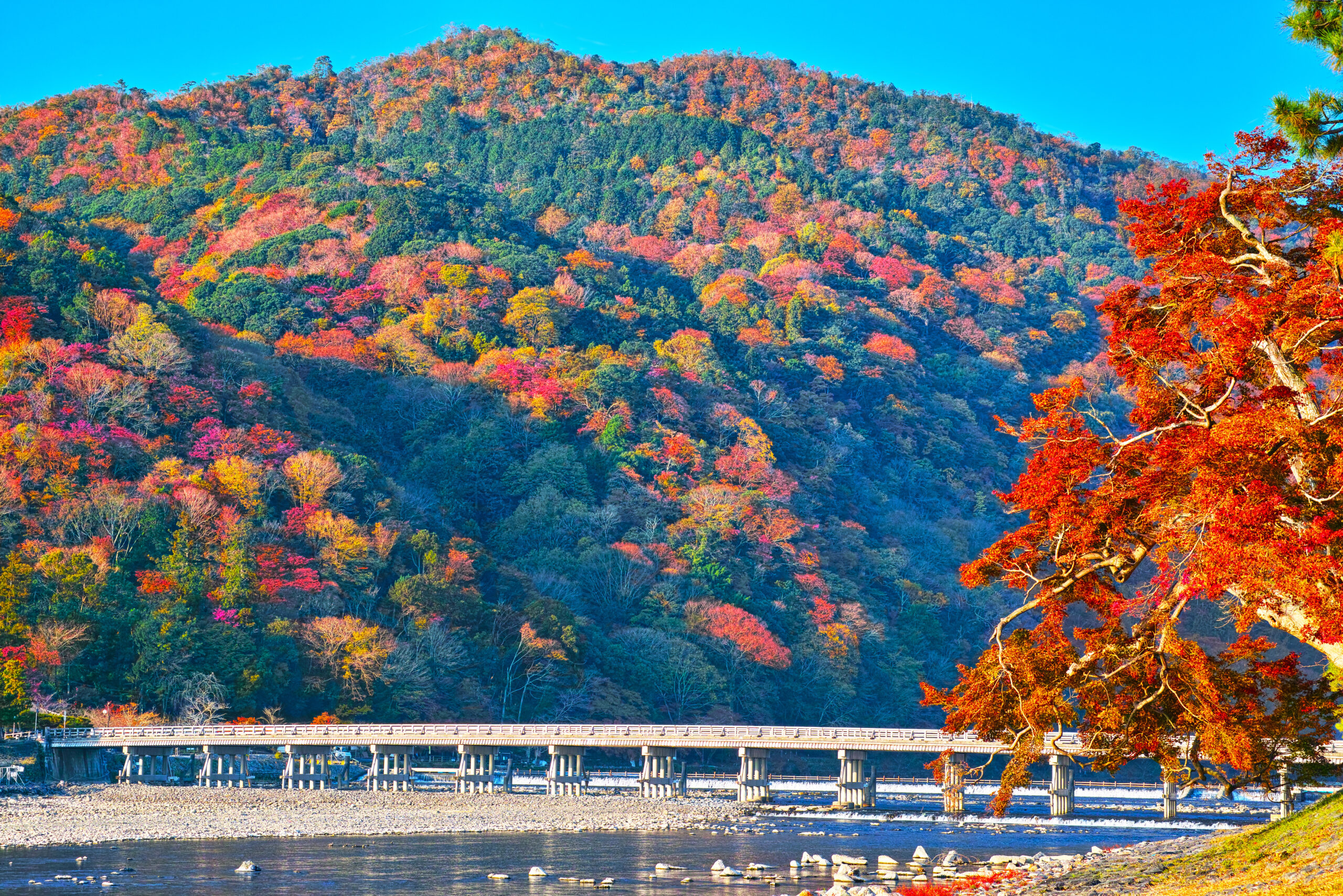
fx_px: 2798
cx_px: 672
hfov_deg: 27.0
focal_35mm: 75
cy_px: 448
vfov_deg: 18.2
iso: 100
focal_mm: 50
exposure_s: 1/30
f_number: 8
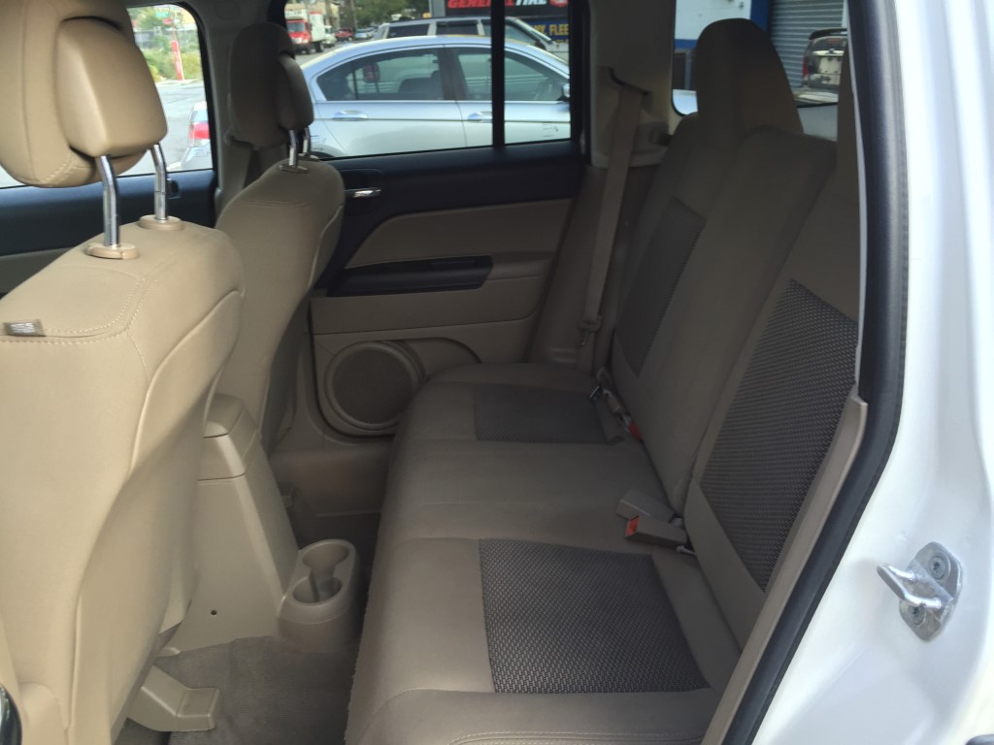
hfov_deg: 61.7
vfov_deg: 48.2
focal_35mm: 29
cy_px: 372
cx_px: 497
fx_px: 833
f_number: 2.2
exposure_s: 1/40
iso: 32
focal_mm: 4.15
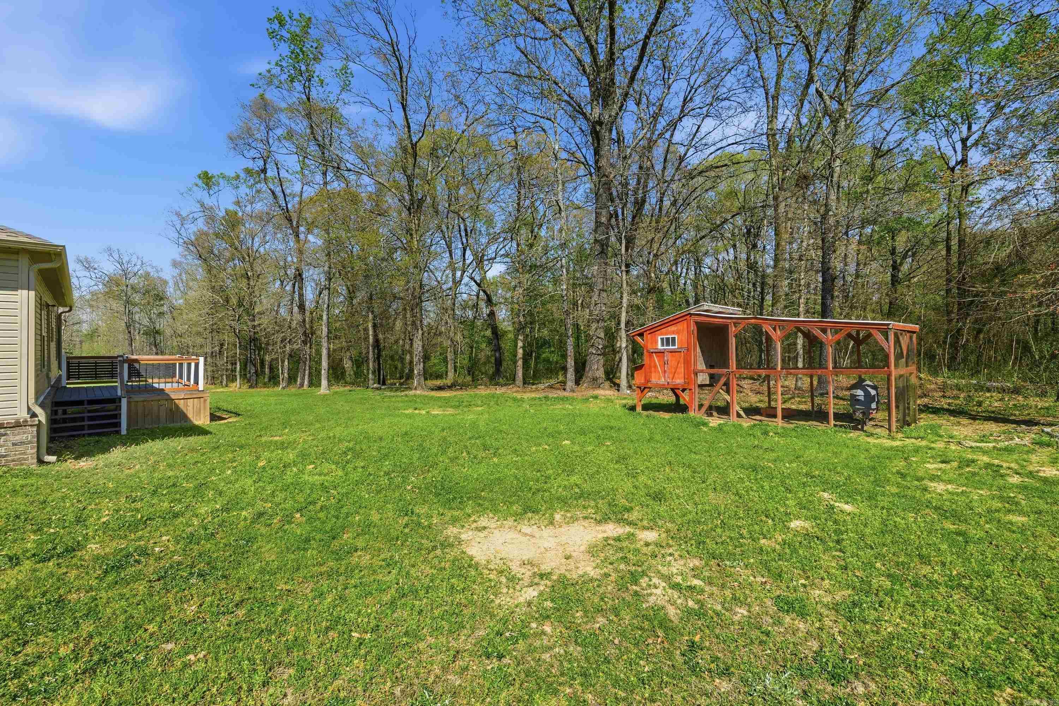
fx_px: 441
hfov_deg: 100.4
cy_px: 353
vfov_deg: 77.3
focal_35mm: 15
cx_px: 530
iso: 320
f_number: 9
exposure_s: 1/2000
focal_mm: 10
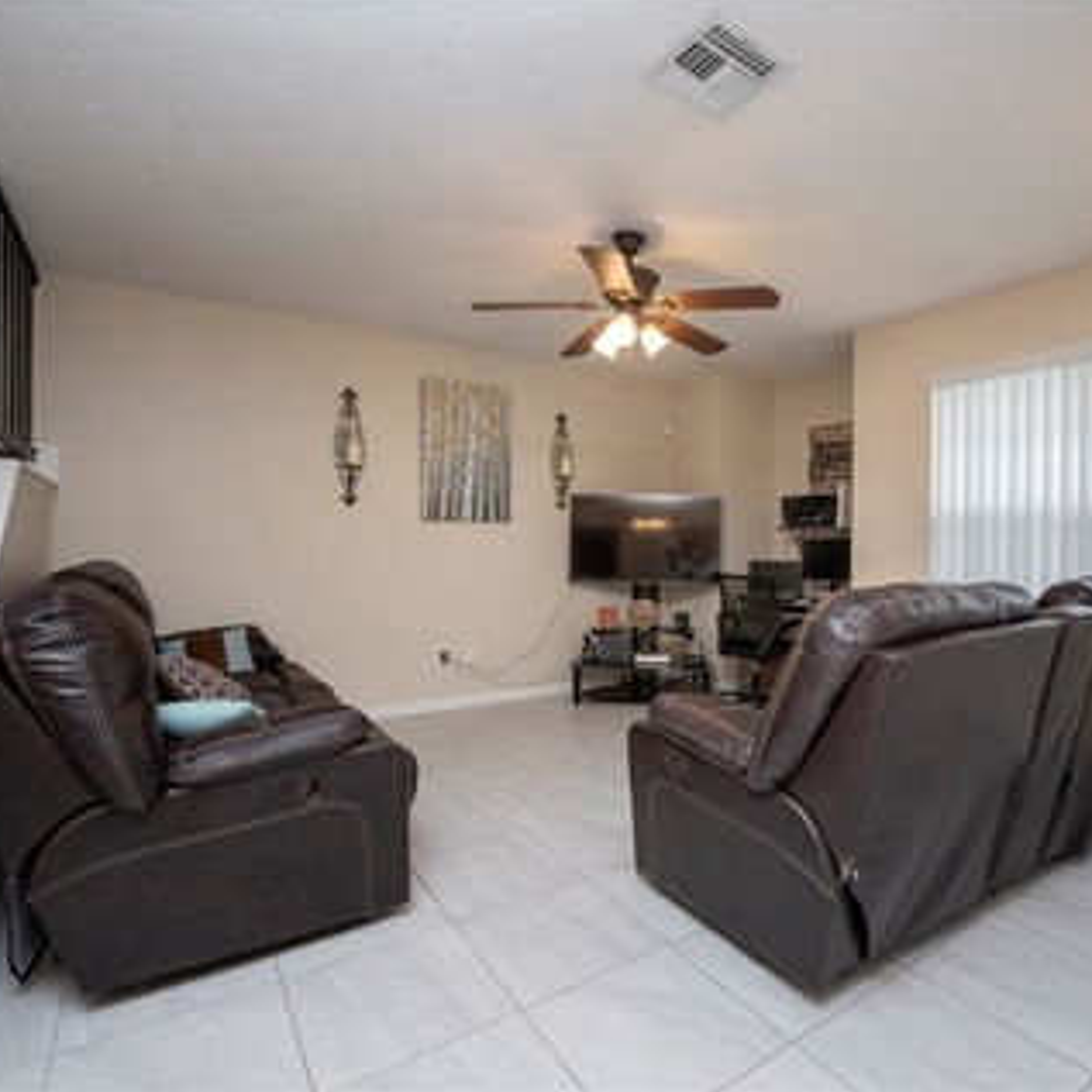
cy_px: 544
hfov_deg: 80.1
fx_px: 642
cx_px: 637
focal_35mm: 18
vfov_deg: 80.7
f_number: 10
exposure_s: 1/4
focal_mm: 14
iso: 125
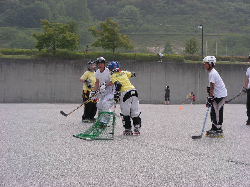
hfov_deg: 19.8
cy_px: 94
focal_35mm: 99
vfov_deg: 14.9
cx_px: 125
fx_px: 715
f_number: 4
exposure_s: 1/190
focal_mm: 16.5
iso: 50
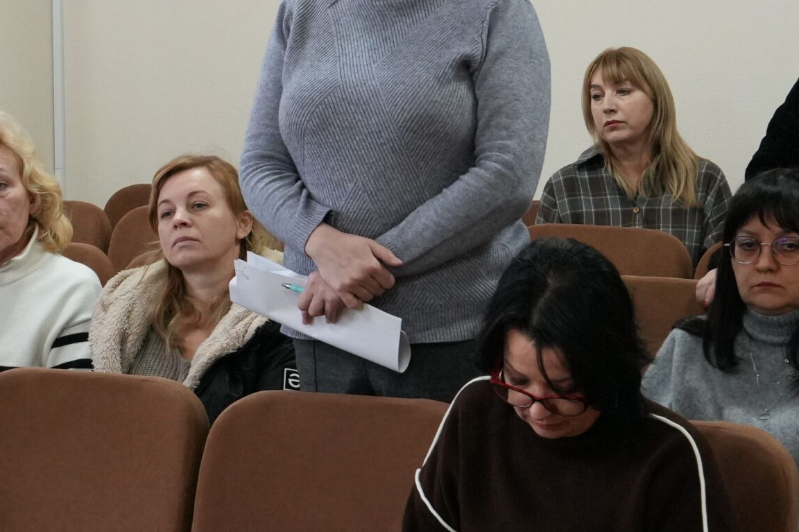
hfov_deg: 17.0
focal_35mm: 120
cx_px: 307
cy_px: 177
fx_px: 2662
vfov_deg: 11.4
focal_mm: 36
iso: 3200
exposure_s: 1/60
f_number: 8
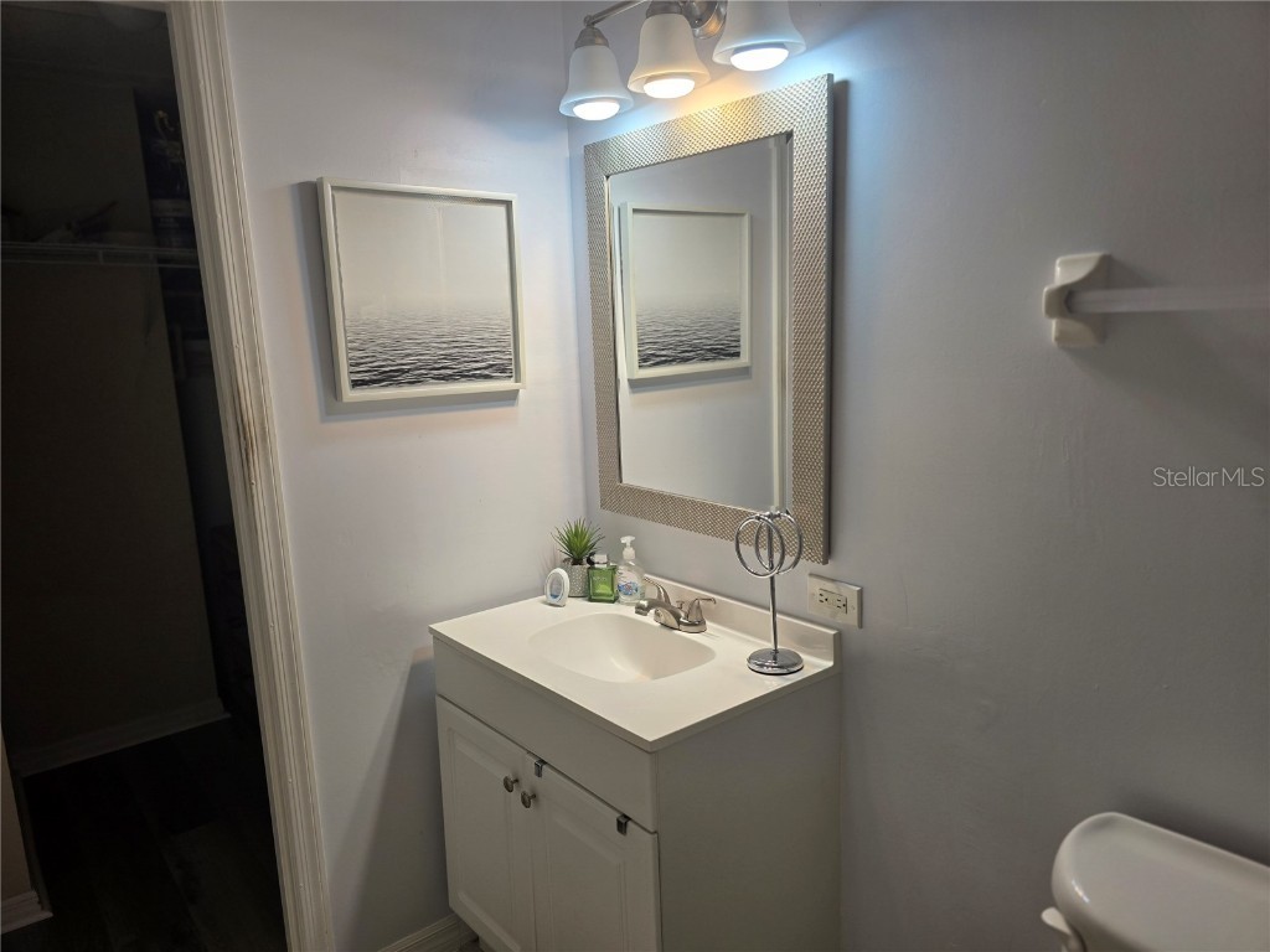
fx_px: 844
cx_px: 635
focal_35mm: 23
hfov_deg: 73.9
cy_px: 476
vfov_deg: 58.9
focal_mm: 6.3
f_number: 1.7
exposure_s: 1/120
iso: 32
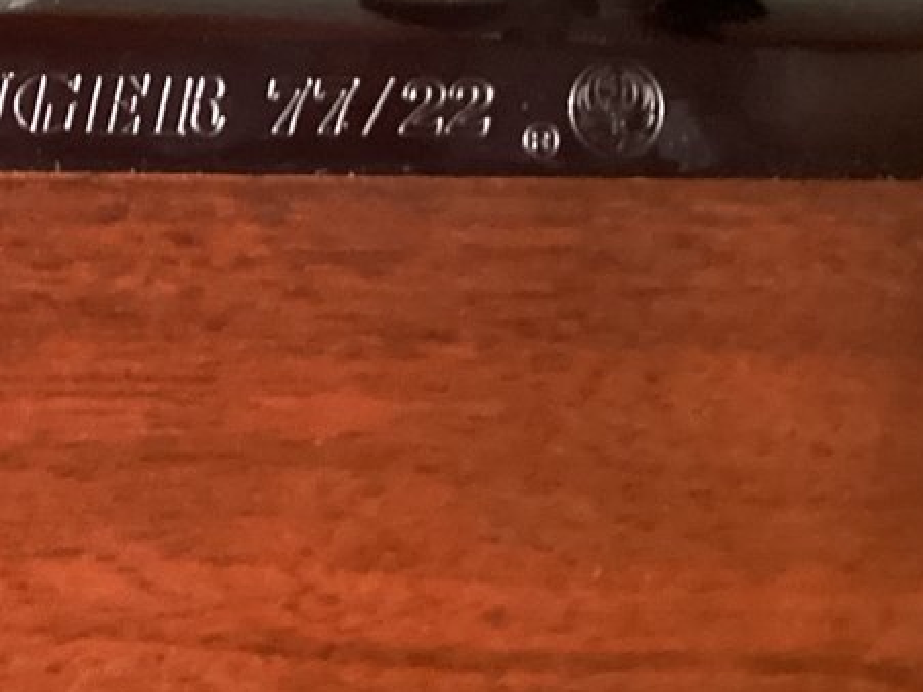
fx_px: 2772
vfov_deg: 14.2
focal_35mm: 104
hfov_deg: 17.4
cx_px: -384
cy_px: 325
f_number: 2.4
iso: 400
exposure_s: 1/25
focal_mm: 3.3
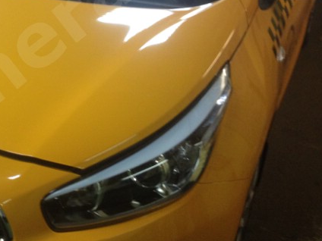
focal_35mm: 66
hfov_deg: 28.0
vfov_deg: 22.0
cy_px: 50
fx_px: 614
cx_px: 19
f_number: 2.4
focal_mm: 4.28
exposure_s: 1/20
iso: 200
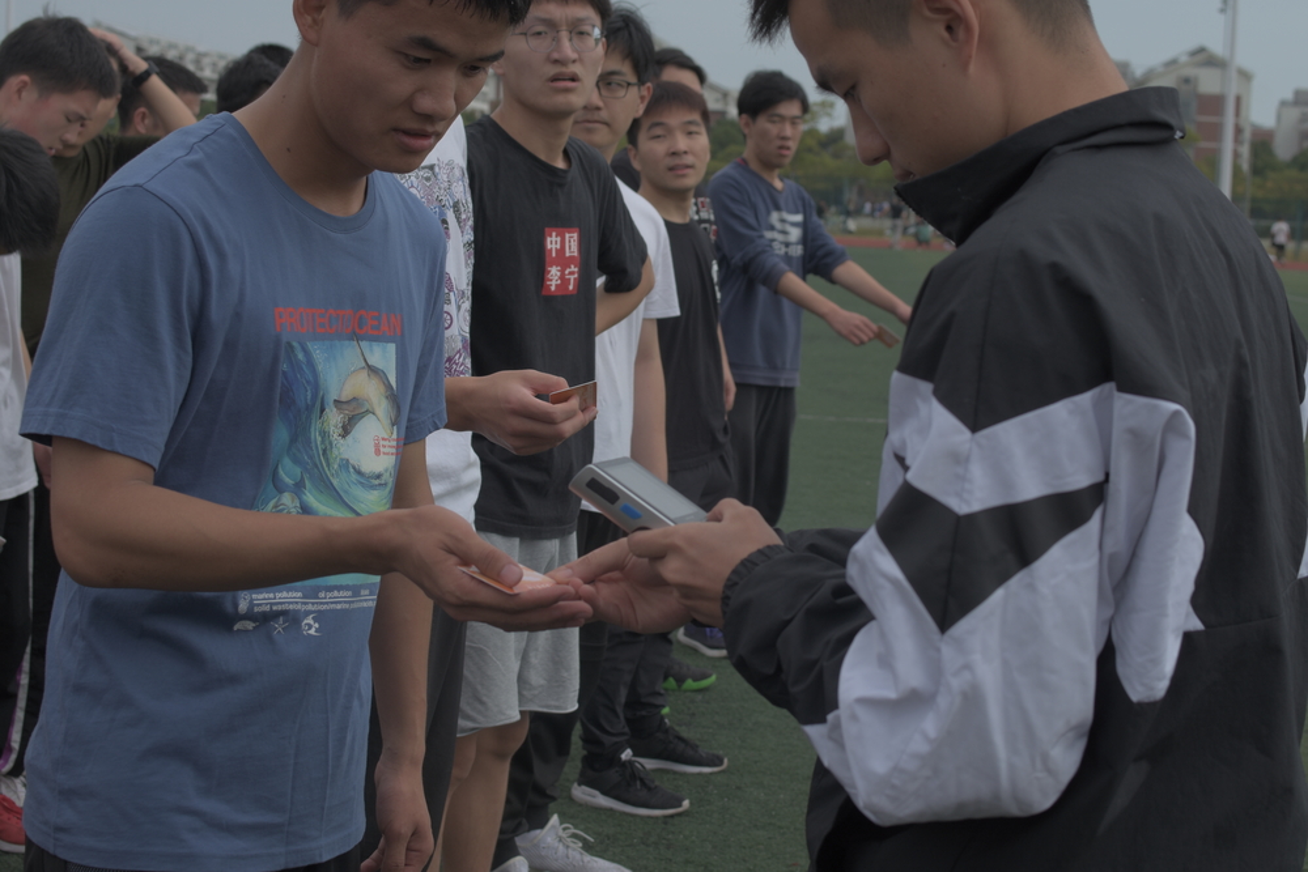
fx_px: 1908
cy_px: 436
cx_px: 654
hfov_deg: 37.8
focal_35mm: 52
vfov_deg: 25.8
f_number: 5
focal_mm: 35
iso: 100
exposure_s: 1/500
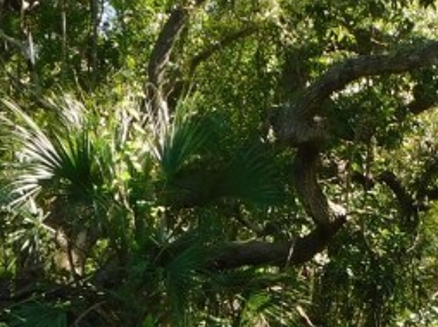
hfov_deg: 15.2
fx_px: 1530
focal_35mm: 121
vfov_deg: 12.0
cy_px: 351
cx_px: 635
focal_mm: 5.3
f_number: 3.2
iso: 125
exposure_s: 1/160
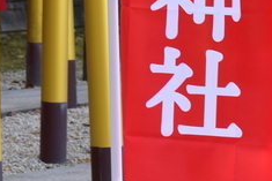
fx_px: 1928
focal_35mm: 255
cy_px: -251
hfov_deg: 8.0
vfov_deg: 5.2
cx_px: -53
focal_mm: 50
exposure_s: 1/100
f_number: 8
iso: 200
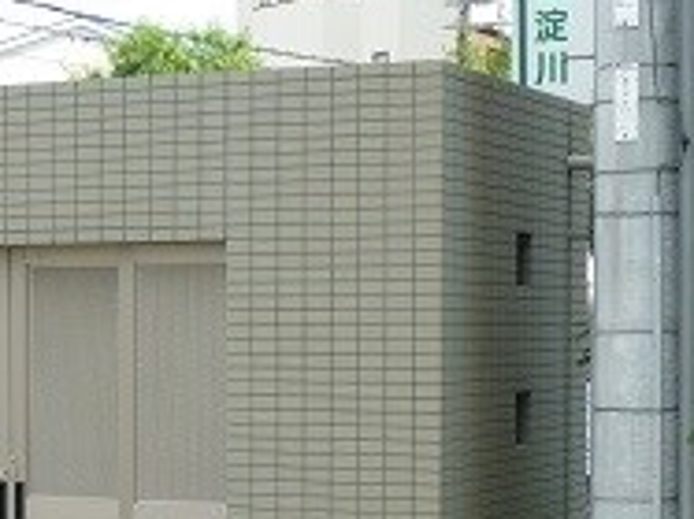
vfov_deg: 13.2
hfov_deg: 17.4
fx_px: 2224
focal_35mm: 111
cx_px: 37
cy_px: 458
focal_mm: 6.9
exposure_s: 1/400
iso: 100
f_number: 3.7
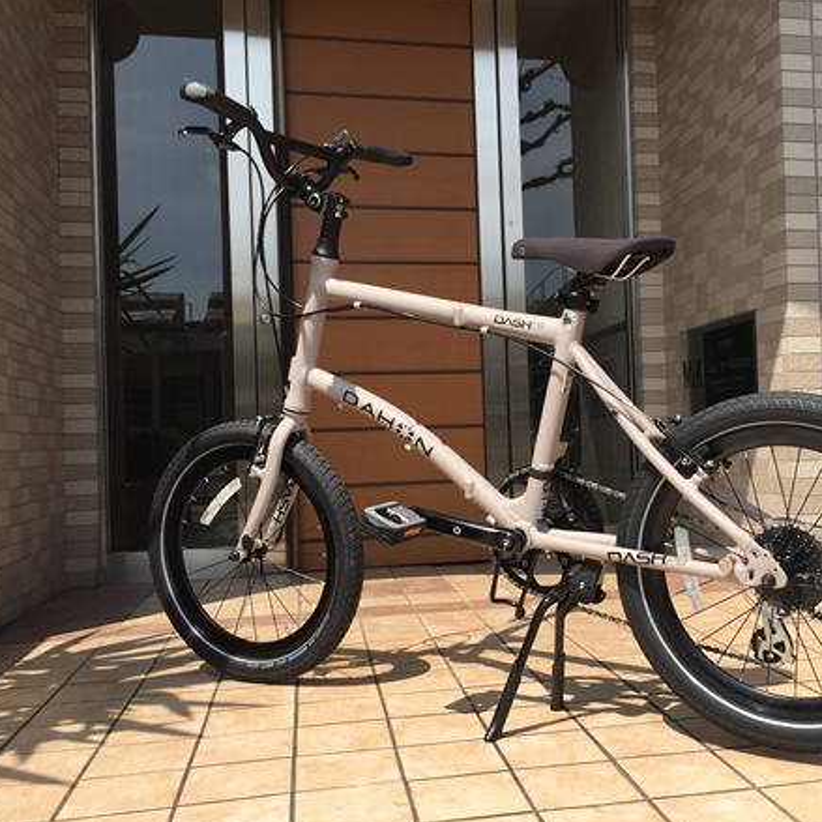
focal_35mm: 35
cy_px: 418
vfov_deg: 47.2
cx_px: 519
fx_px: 940
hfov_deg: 46.8
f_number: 2.2
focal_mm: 4.15
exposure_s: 1/1799
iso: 32
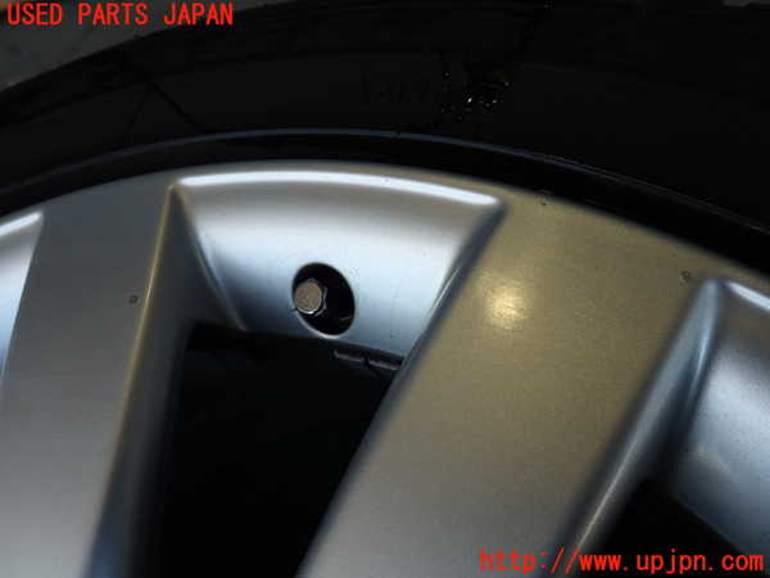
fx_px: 556
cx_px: 385
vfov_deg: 54.9
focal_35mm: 25
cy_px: 289
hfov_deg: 69.4
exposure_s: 1/250
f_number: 2.8
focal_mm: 4.5
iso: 100
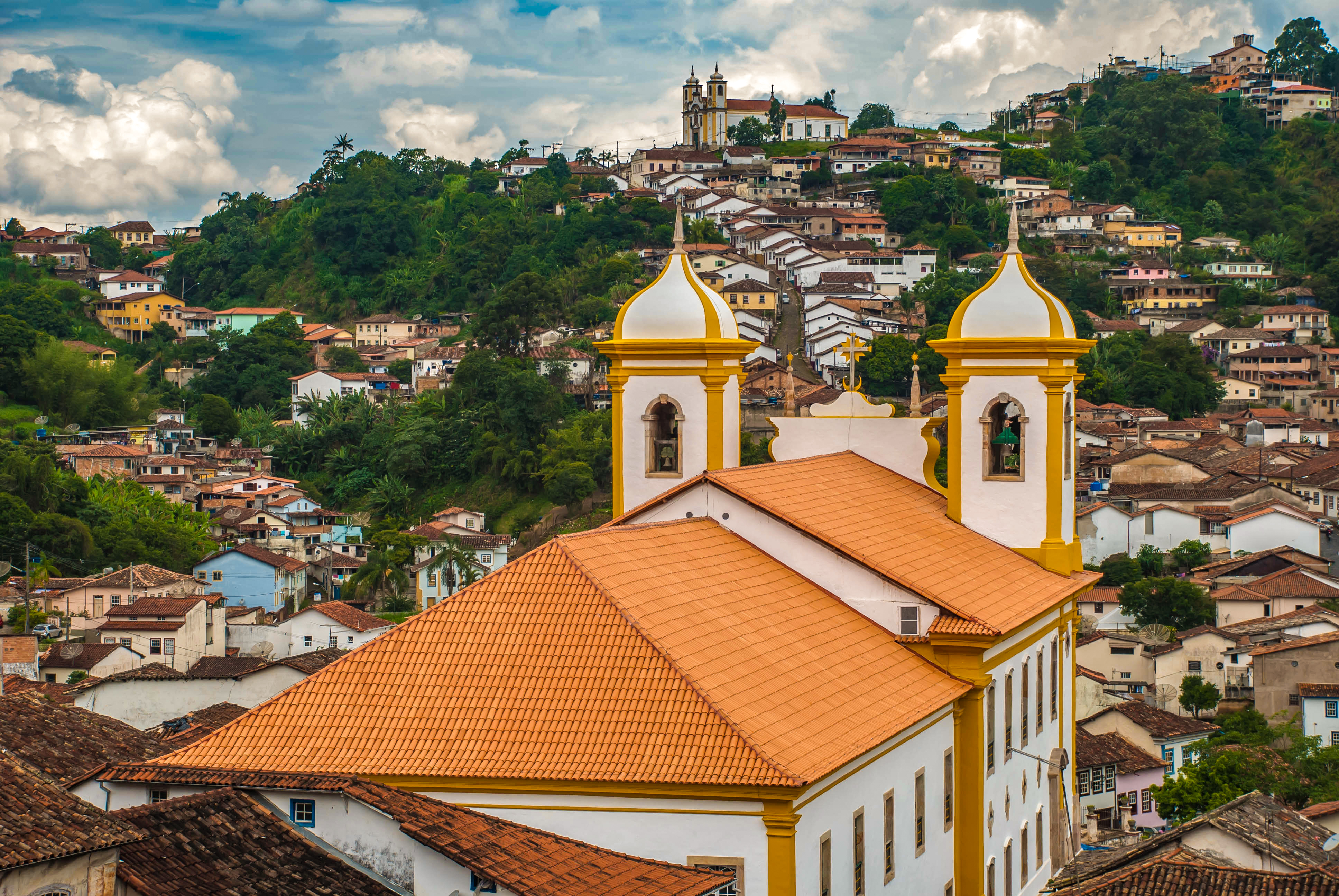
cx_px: 670
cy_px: 448
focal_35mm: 78
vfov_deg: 17.5
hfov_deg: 26.0
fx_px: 2905
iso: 100
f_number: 7.1
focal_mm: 52
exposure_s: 1/200
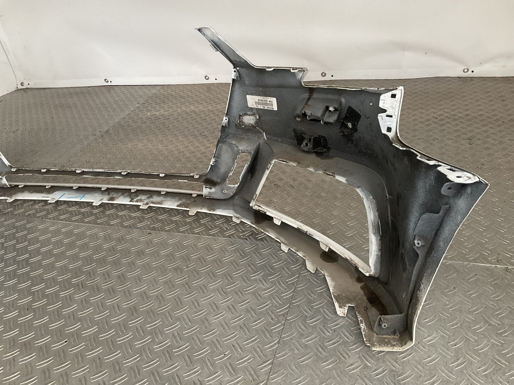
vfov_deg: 48.2
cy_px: 192
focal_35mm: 29
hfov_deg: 61.7
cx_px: 257
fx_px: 431
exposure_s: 1/60
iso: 50
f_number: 1.8
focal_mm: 3
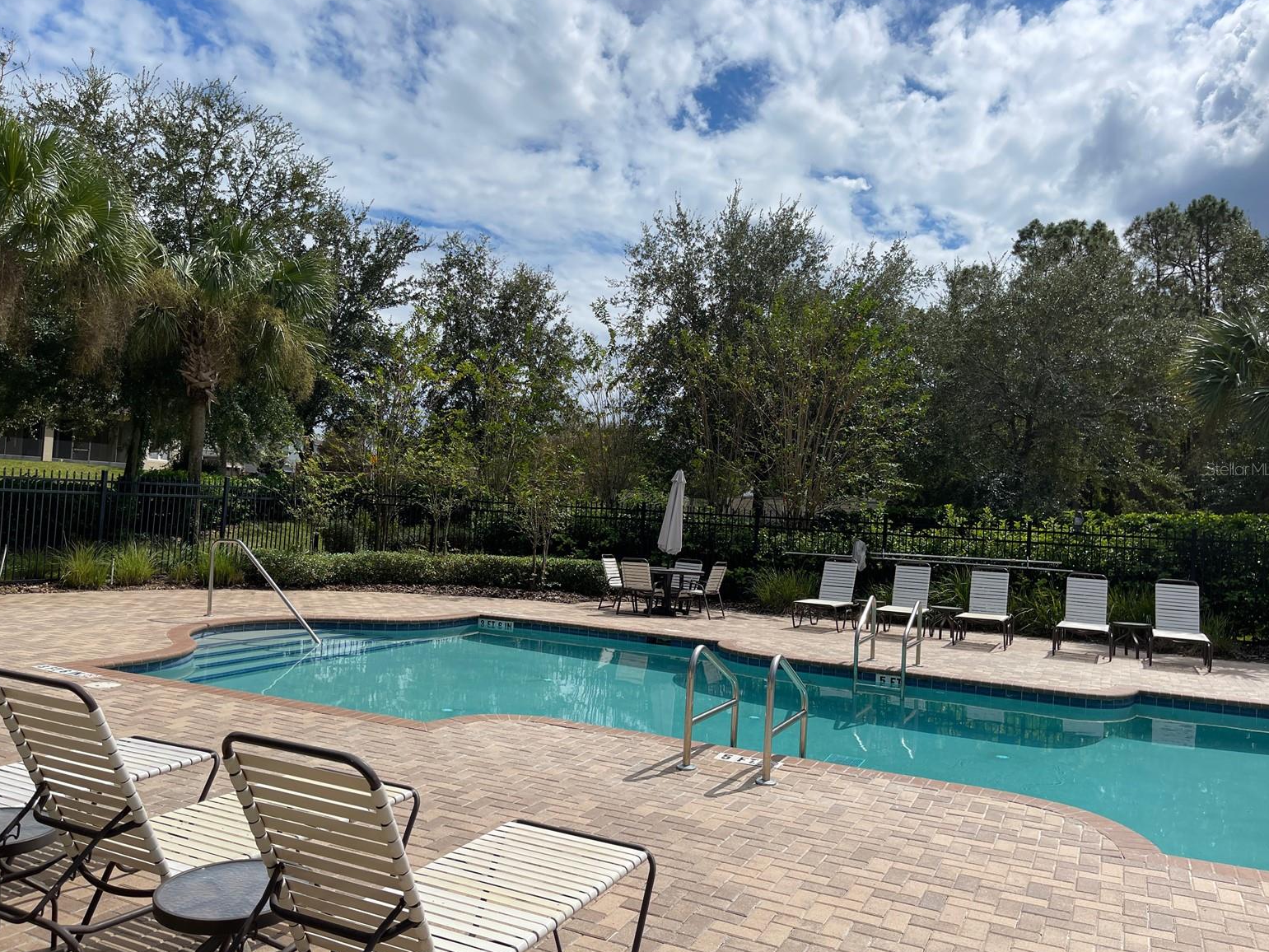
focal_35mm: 27
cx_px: 625
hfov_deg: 65.3
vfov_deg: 51.4
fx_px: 990
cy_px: 469
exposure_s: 1/8547
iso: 32
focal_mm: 5.1
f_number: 1.6
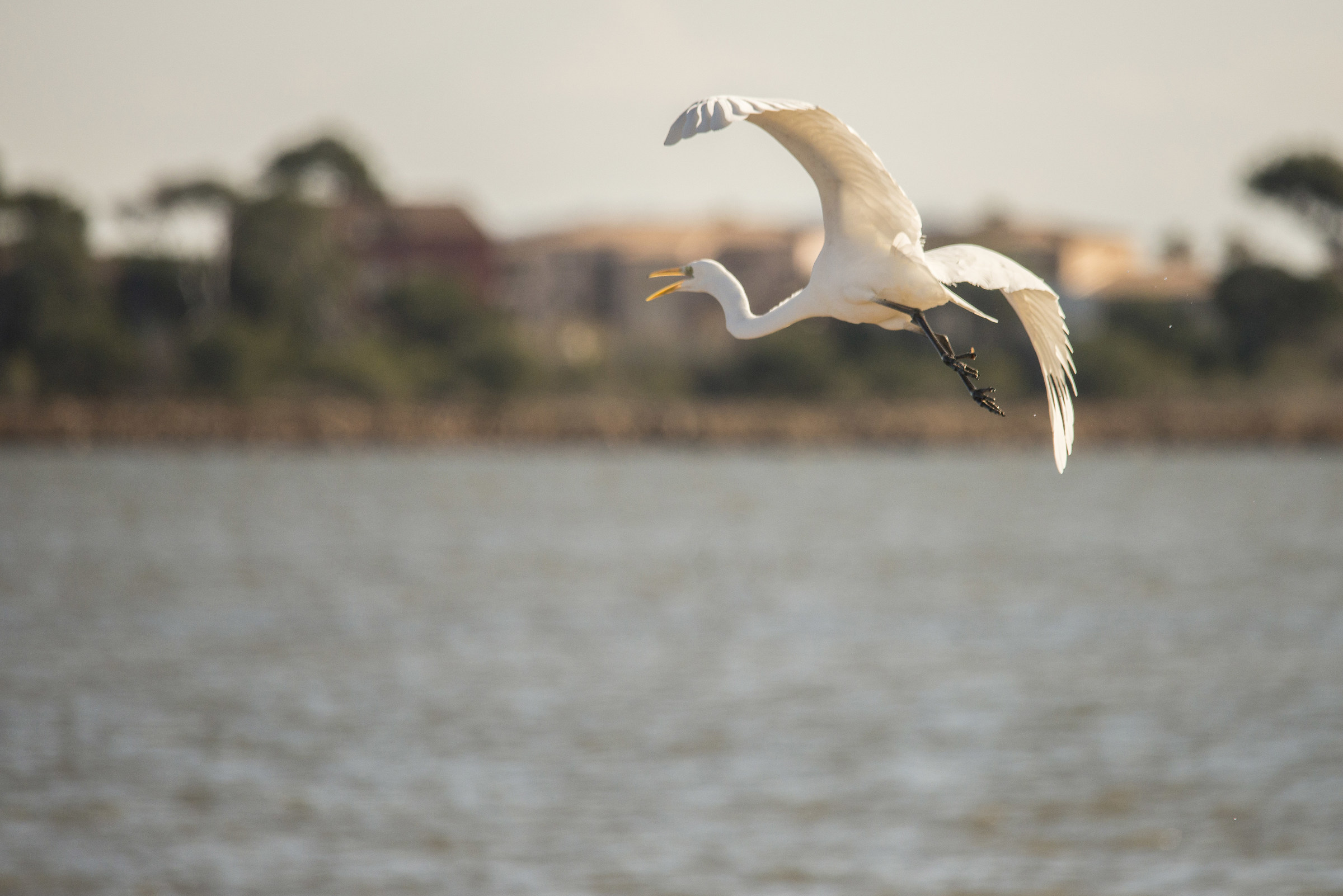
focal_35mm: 500
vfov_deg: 2.8
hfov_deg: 4.1
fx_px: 18658
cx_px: 672
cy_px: 448
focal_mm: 500
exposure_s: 1/4000
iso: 400
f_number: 8
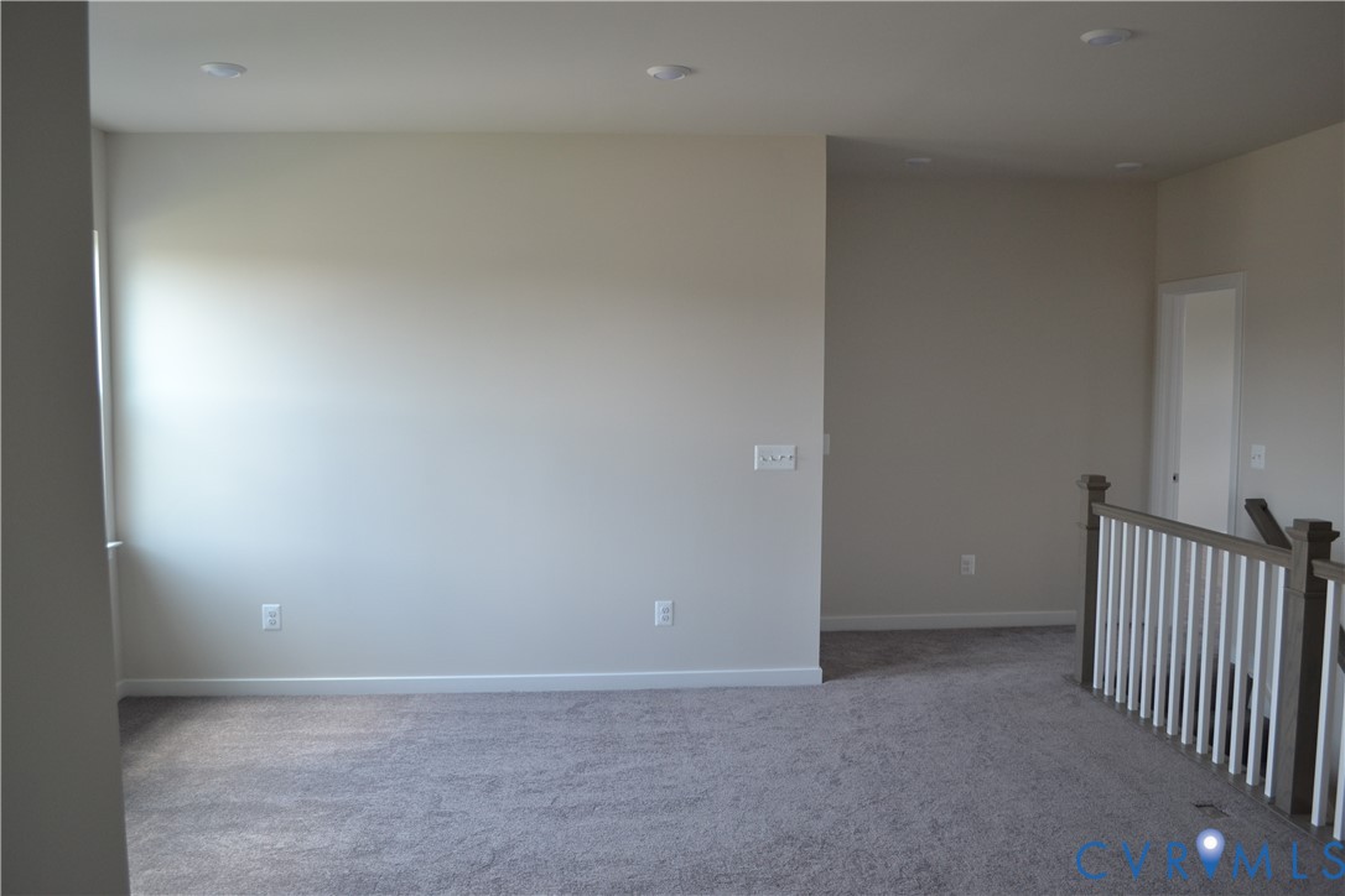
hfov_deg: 67.4
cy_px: 448
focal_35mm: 27
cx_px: 672
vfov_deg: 47.9
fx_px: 1009
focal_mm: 18
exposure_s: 1/60
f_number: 4
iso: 400
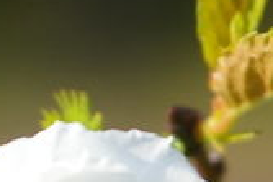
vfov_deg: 1.4
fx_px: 7319
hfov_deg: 2.1
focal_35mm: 966
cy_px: 244
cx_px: -20
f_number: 8
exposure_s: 1/250
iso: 200
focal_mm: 105
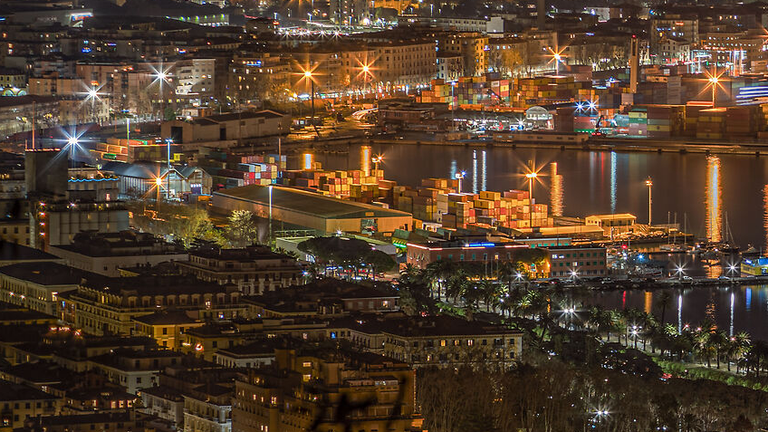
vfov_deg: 3.6
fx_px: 6822
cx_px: 1060
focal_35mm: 335
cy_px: 103
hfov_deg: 6.4
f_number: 9
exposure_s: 20
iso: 100
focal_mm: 113
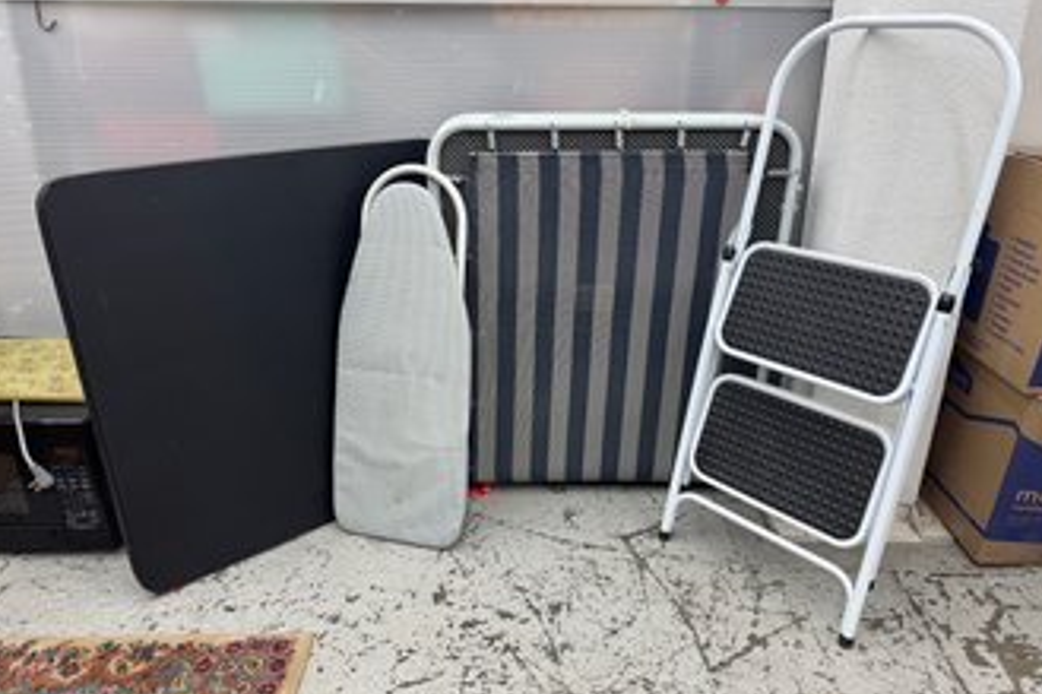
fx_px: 752
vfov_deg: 49.5
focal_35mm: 26
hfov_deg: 69.4
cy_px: 341
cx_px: 524
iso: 100
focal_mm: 6.76
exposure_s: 1/120
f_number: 1.78
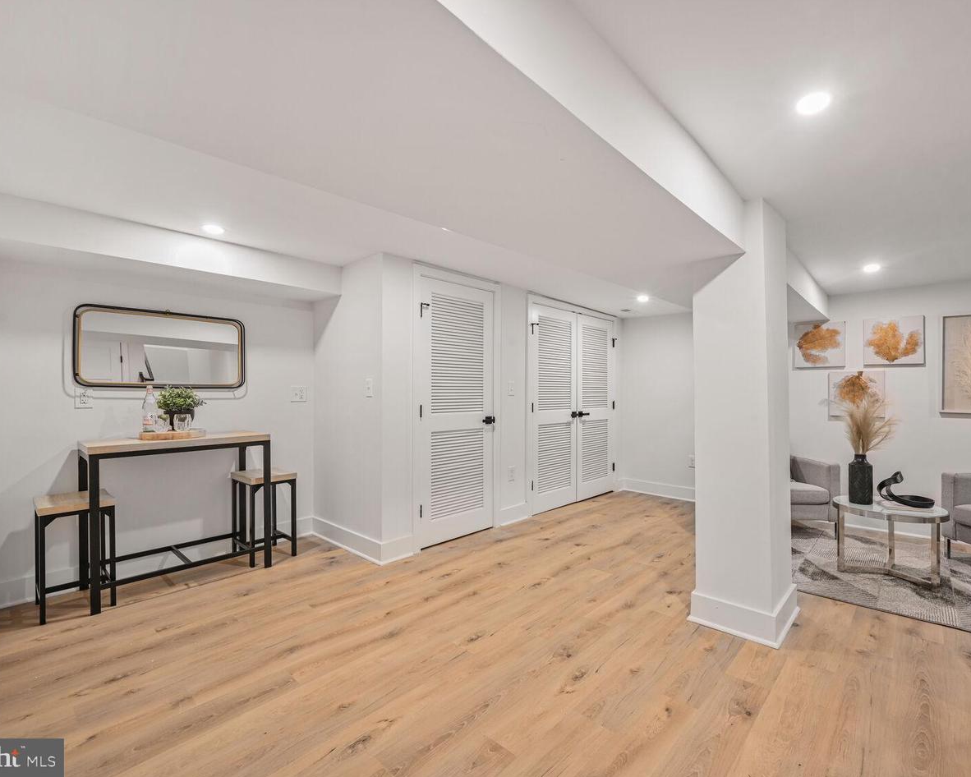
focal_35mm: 16
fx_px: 460
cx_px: 527
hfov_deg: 92.9
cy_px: 386
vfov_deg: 80.4
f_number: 9
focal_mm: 14
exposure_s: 1/3
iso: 200
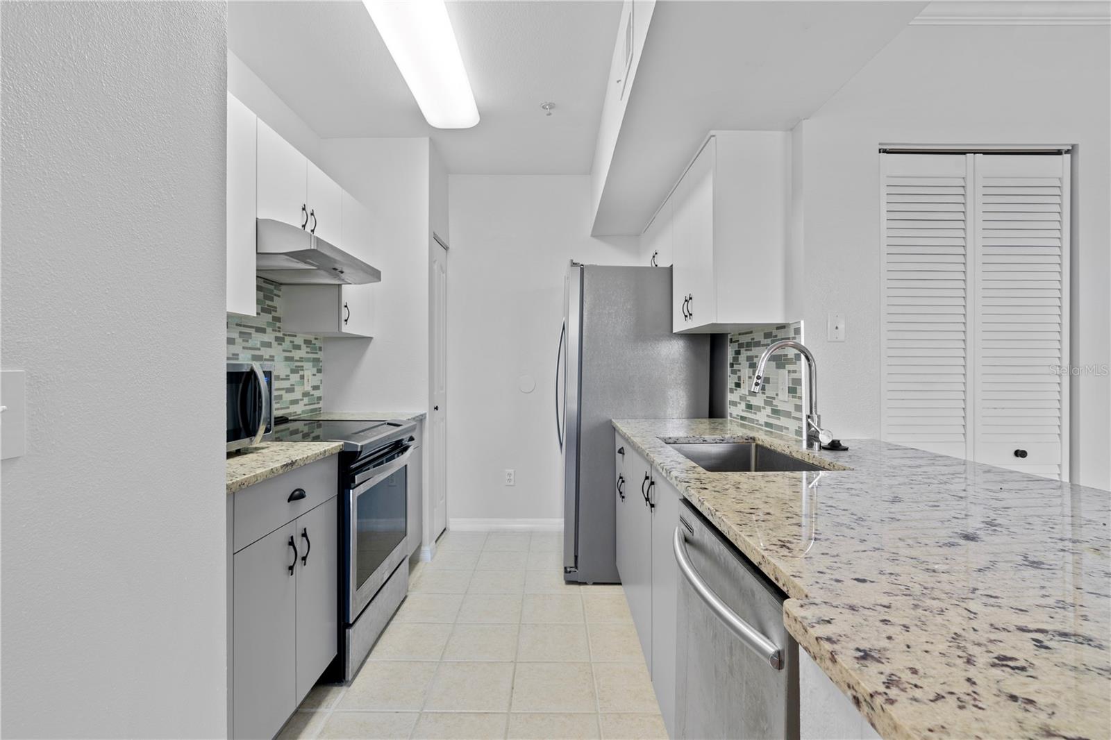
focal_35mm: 16
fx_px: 494
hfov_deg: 96.7
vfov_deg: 73.7
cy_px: 370
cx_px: 556
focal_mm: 16
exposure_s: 1/3
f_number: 9
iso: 100
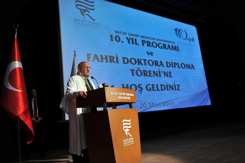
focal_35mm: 31
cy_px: 82
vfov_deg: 42.3
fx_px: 211
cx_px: 122
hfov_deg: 60.3
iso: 640
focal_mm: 31
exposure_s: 1/160
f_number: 3.2
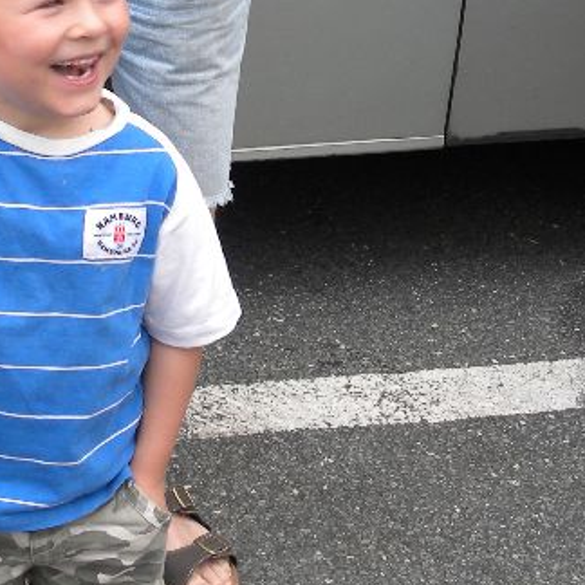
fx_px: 1549
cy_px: 72
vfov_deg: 21.0
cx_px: 49
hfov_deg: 20.9
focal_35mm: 81
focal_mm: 5.2
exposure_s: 1/71
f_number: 2.8
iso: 65
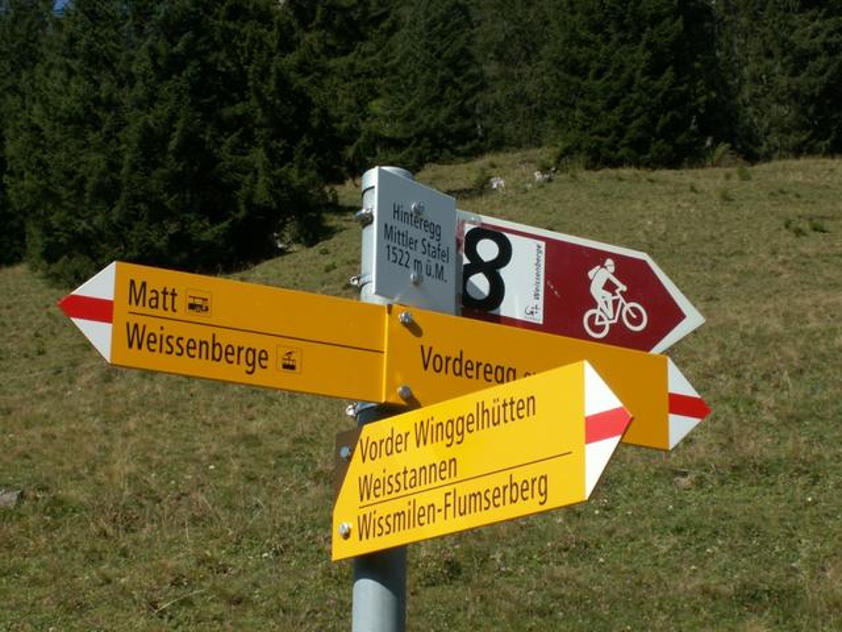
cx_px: 421
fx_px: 2092
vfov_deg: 17.2
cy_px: 316
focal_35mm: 86
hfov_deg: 22.8
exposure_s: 1/200
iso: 50
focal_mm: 14.38
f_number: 7.1
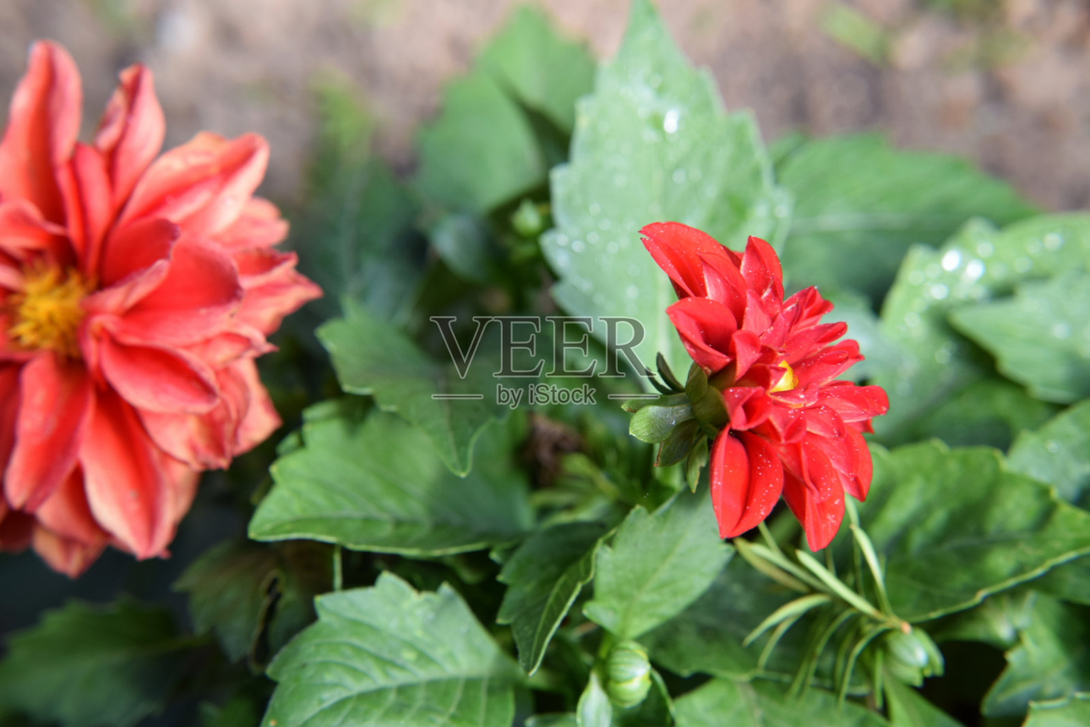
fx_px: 2180
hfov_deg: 28.1
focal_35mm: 72
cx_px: 545
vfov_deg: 18.9
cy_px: 364
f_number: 6.3
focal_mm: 48
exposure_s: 1/125
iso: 400
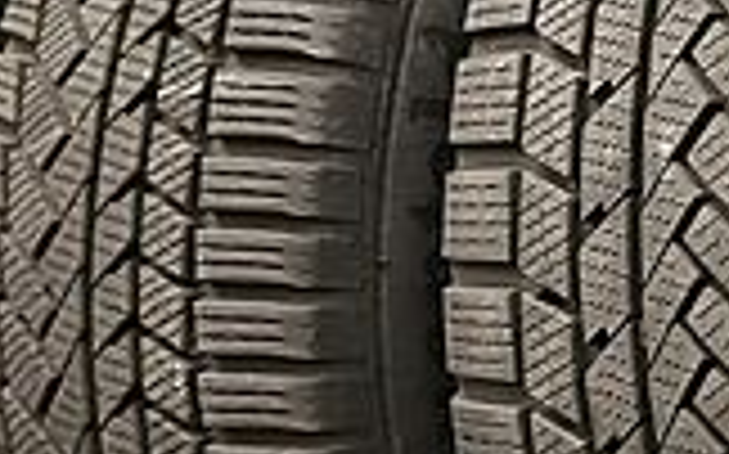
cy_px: 94
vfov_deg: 9.6
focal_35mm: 136
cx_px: 1580
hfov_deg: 12.8
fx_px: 2700
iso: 500
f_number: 1.6
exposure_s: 1/25
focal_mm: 5.1
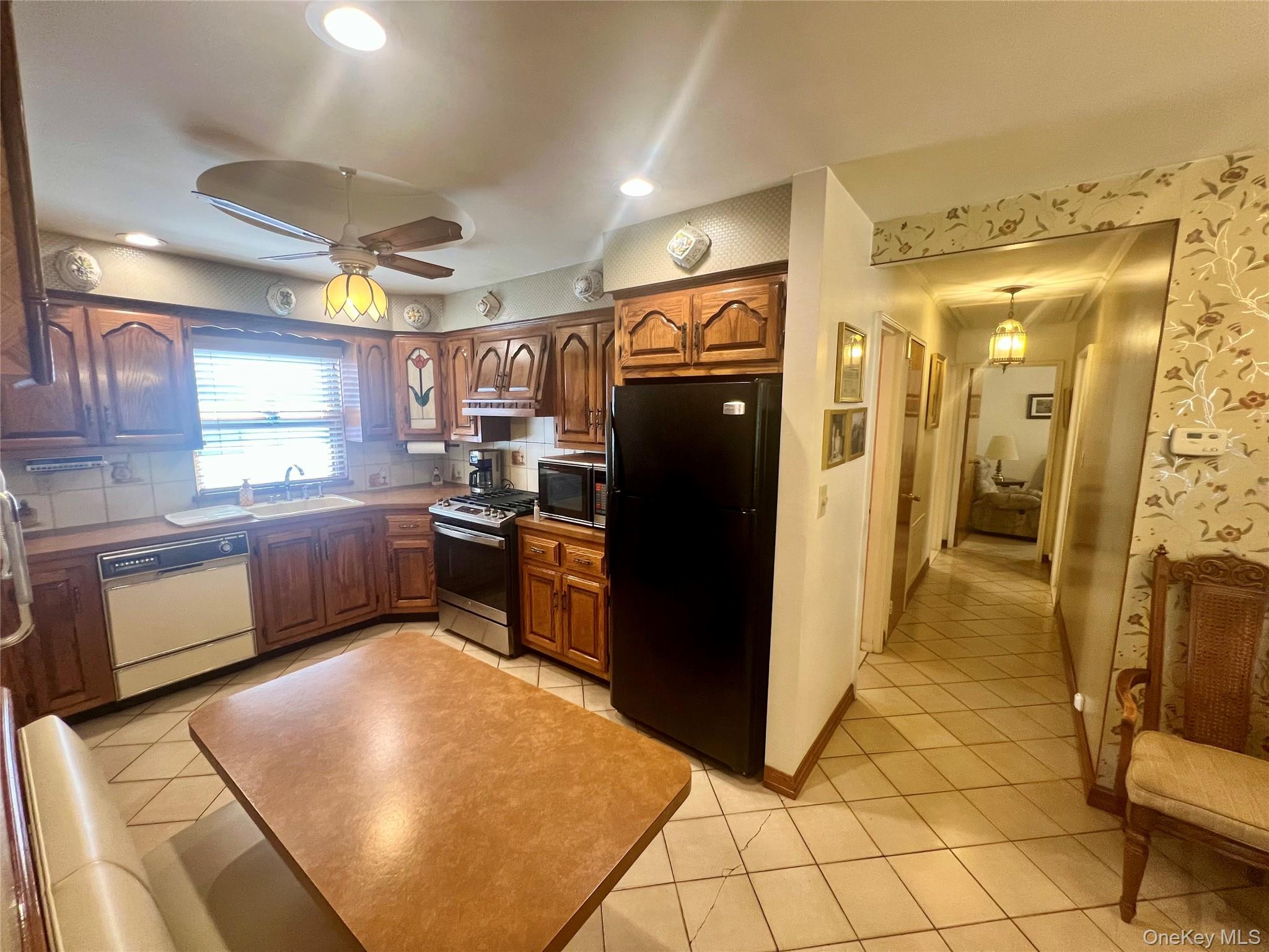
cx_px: 634
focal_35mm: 13
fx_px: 477
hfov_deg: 106.2
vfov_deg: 89.9
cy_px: 476
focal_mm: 1.57
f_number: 1.8
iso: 250
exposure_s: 1/60
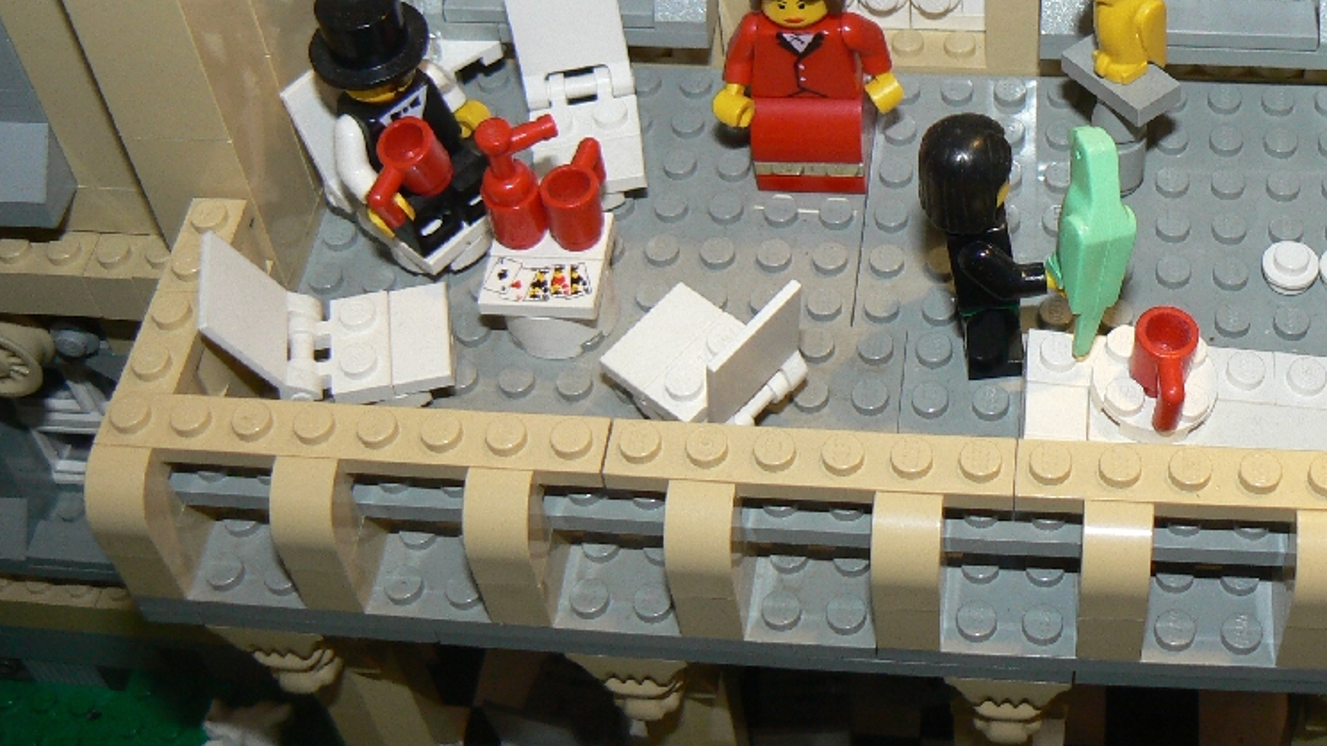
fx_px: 1900
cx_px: 865
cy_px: 120
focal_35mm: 54
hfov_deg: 38.2
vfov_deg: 21.8
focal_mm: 6
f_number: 2.8
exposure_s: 1/30
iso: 100
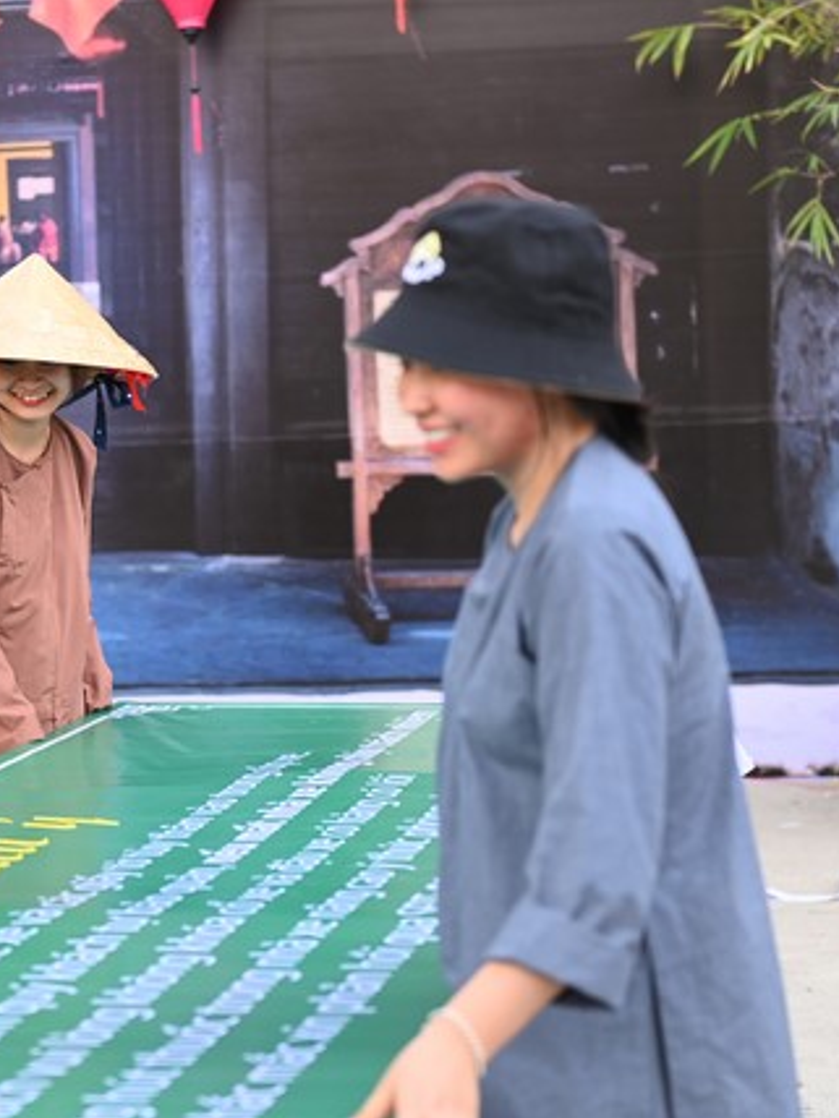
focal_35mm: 102
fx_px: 3296
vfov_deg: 19.3
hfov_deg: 14.4
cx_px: 193
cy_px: 556
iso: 200
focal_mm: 70
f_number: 3.2
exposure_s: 1/60
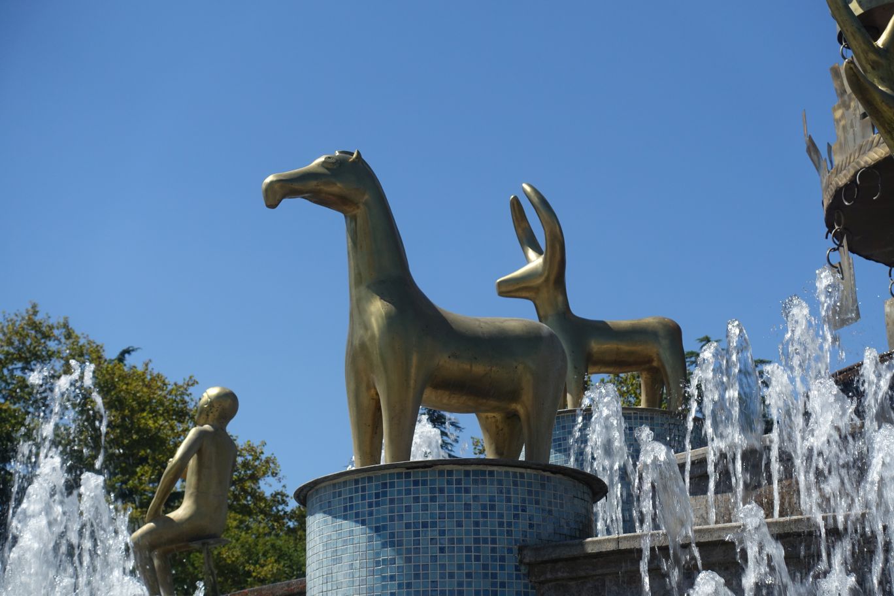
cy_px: 298
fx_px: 1738
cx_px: 447
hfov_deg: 28.8
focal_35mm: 70
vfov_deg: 19.5
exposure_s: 1/100
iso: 125
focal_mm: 25.7
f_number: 5.6
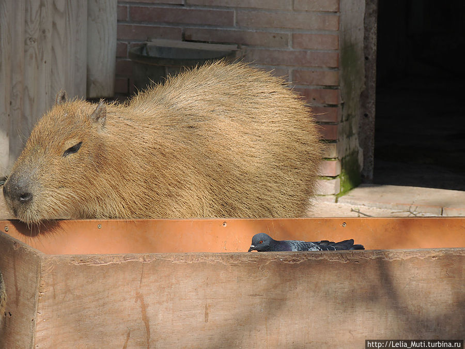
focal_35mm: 470
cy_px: 174
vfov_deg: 3.2
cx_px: 232
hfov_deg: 4.2
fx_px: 6314
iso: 100
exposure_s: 1/320
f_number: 4.9
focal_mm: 83.8
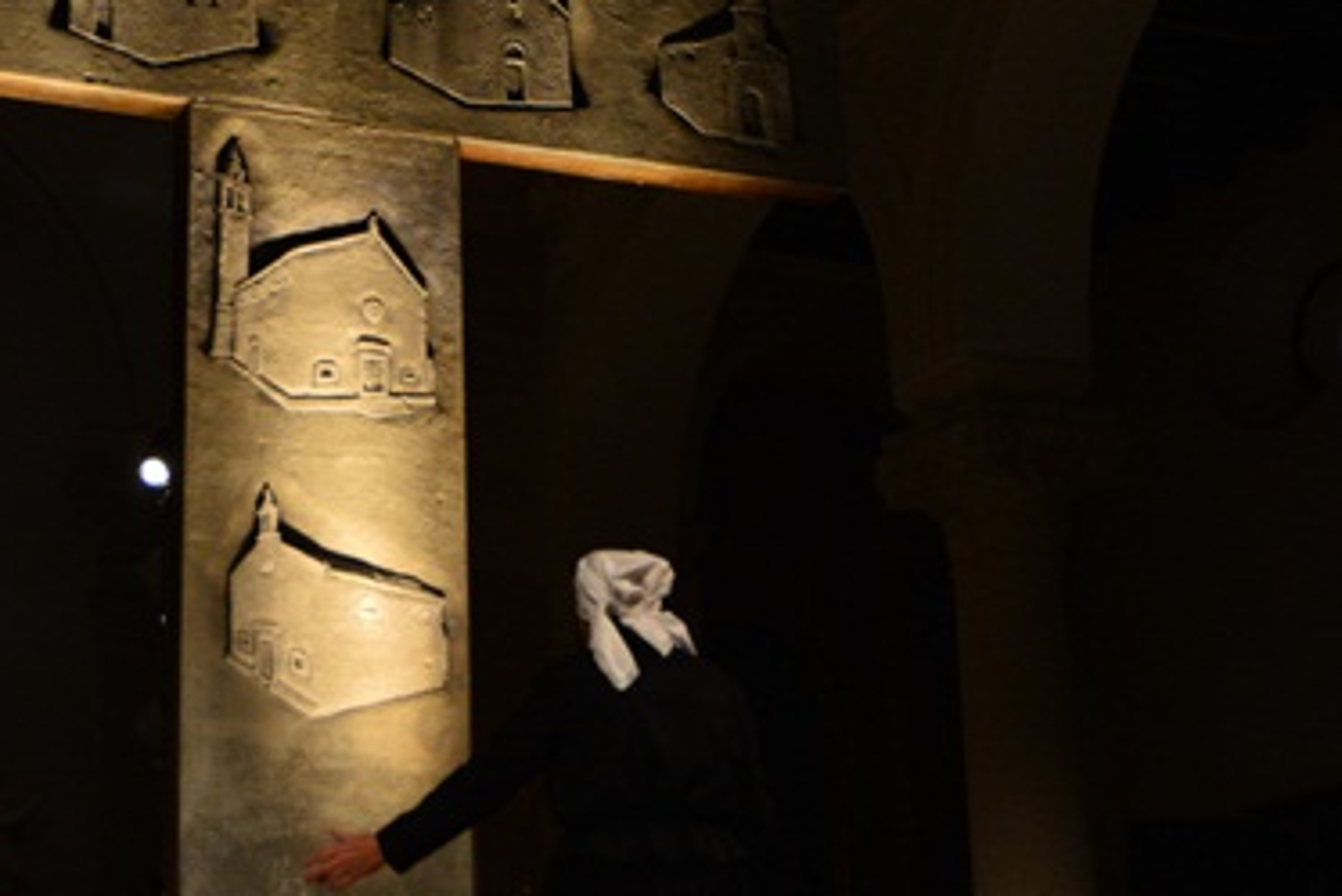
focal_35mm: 70
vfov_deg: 19.5
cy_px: 423
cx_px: 255
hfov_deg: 28.2
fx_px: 2610
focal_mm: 29
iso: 1600
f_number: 3.8
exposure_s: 1/40
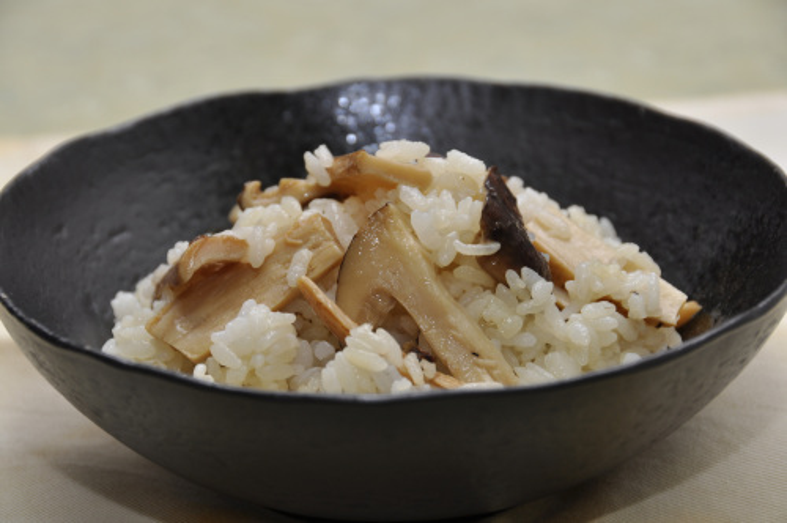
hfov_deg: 13.1
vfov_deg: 8.7
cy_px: 262
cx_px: 394
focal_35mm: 158
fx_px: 3439
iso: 200
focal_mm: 105
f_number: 8
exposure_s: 1/30
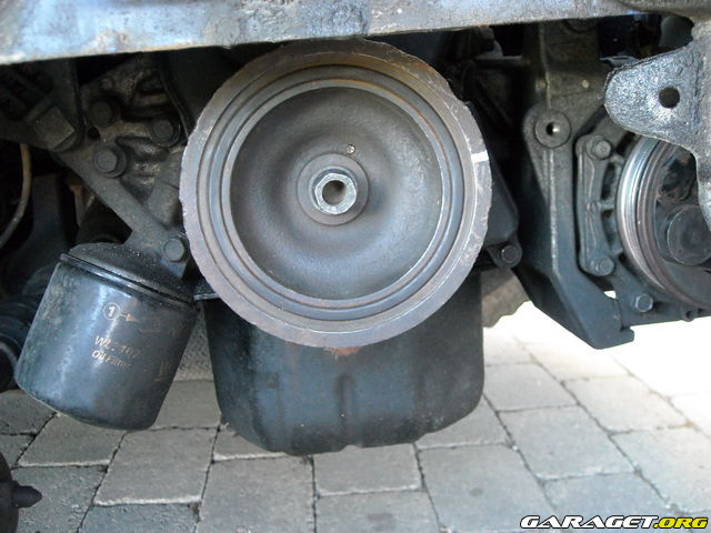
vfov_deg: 40.7
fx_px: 719
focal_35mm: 35
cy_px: 266
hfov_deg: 52.6
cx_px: 356
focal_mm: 5.7
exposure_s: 1/19
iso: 400
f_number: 2.8
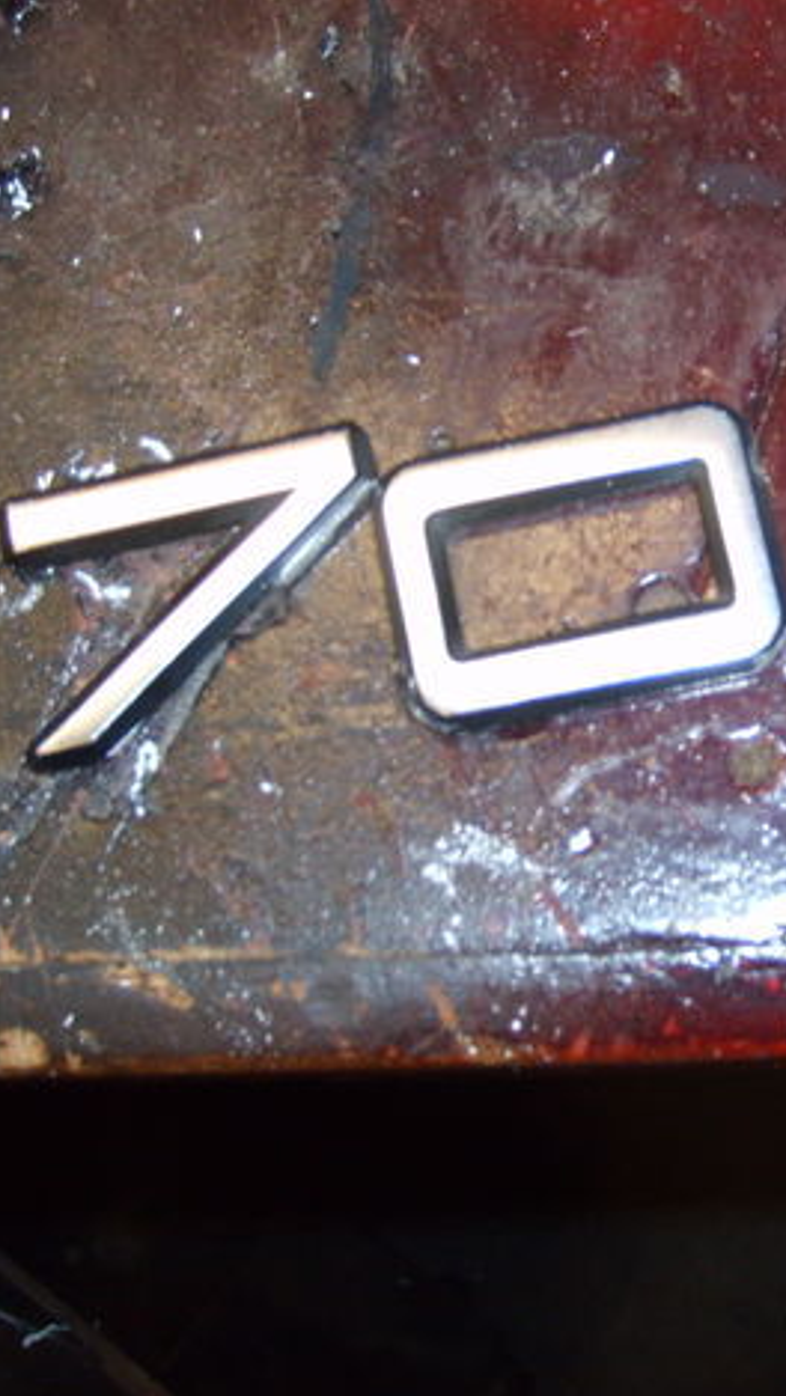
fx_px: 1926
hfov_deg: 22.7
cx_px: 655
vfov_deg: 39.9
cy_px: 688
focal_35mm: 52
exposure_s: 1/45
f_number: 2.8
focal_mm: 5.8
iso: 100
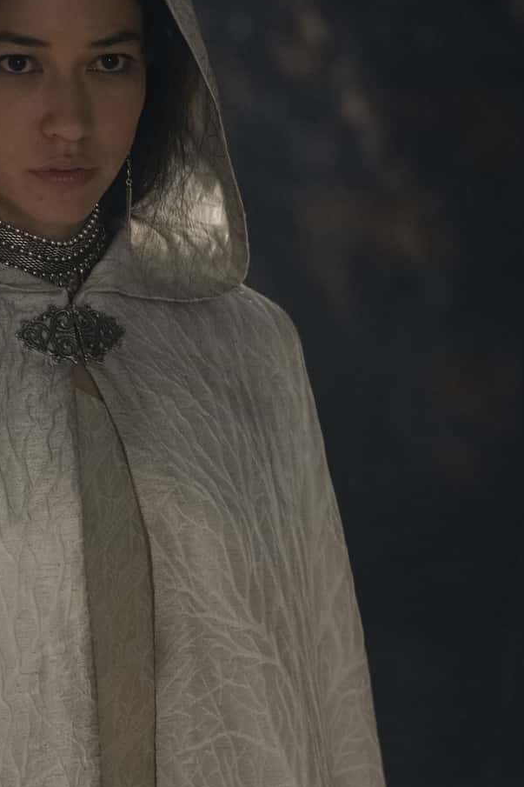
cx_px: 43
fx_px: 3429
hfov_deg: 8.7
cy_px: 548
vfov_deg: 13.1
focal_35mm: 157
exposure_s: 1/100
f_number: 2.8
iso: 5000
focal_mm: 74
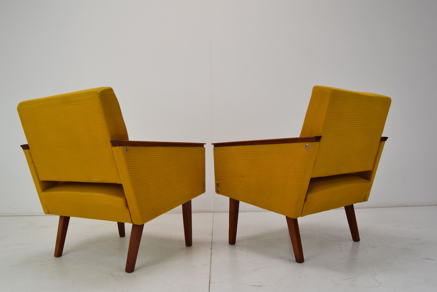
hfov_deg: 64.5
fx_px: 346
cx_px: 218
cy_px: 146
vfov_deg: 45.7
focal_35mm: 28
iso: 1600
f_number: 8
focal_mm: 19
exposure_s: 1/250
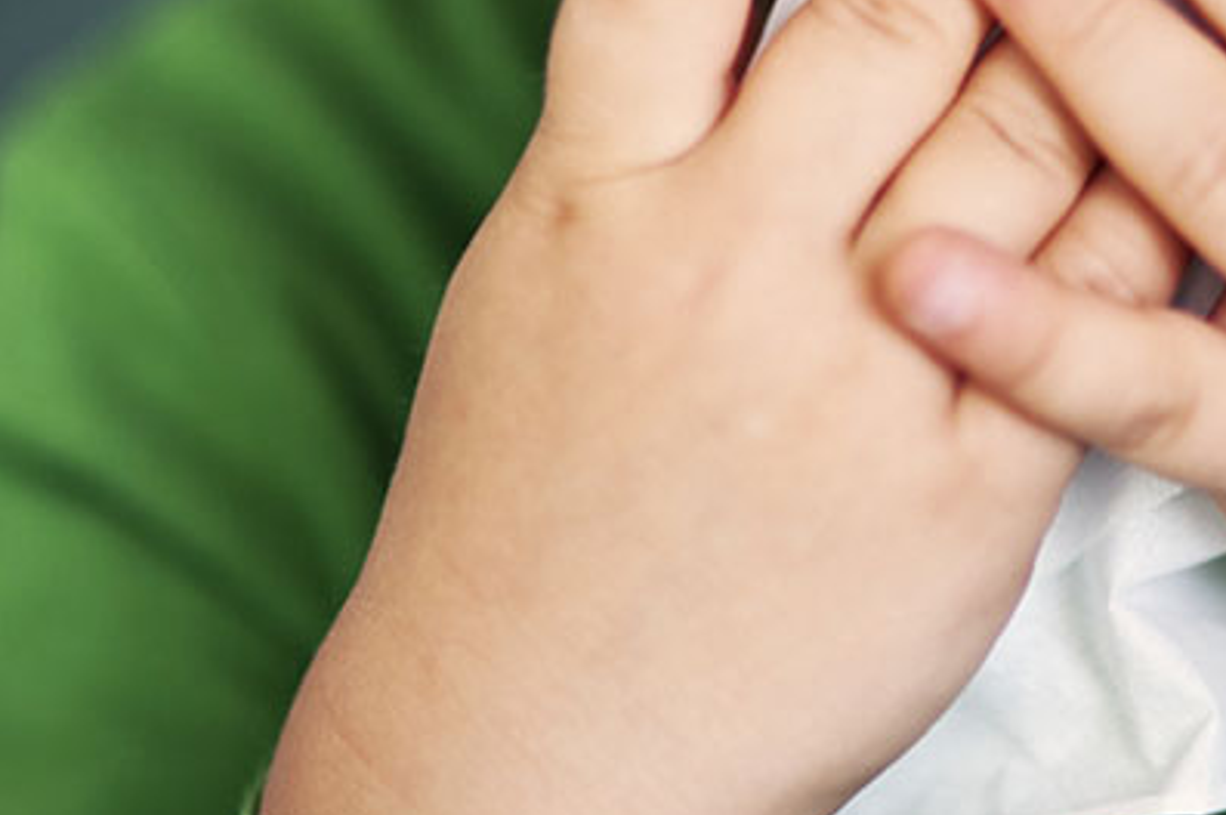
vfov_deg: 5.3
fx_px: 8745
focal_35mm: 257
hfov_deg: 8.0
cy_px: -281
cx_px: 886
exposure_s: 1/320
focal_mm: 85
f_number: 1.4
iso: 200
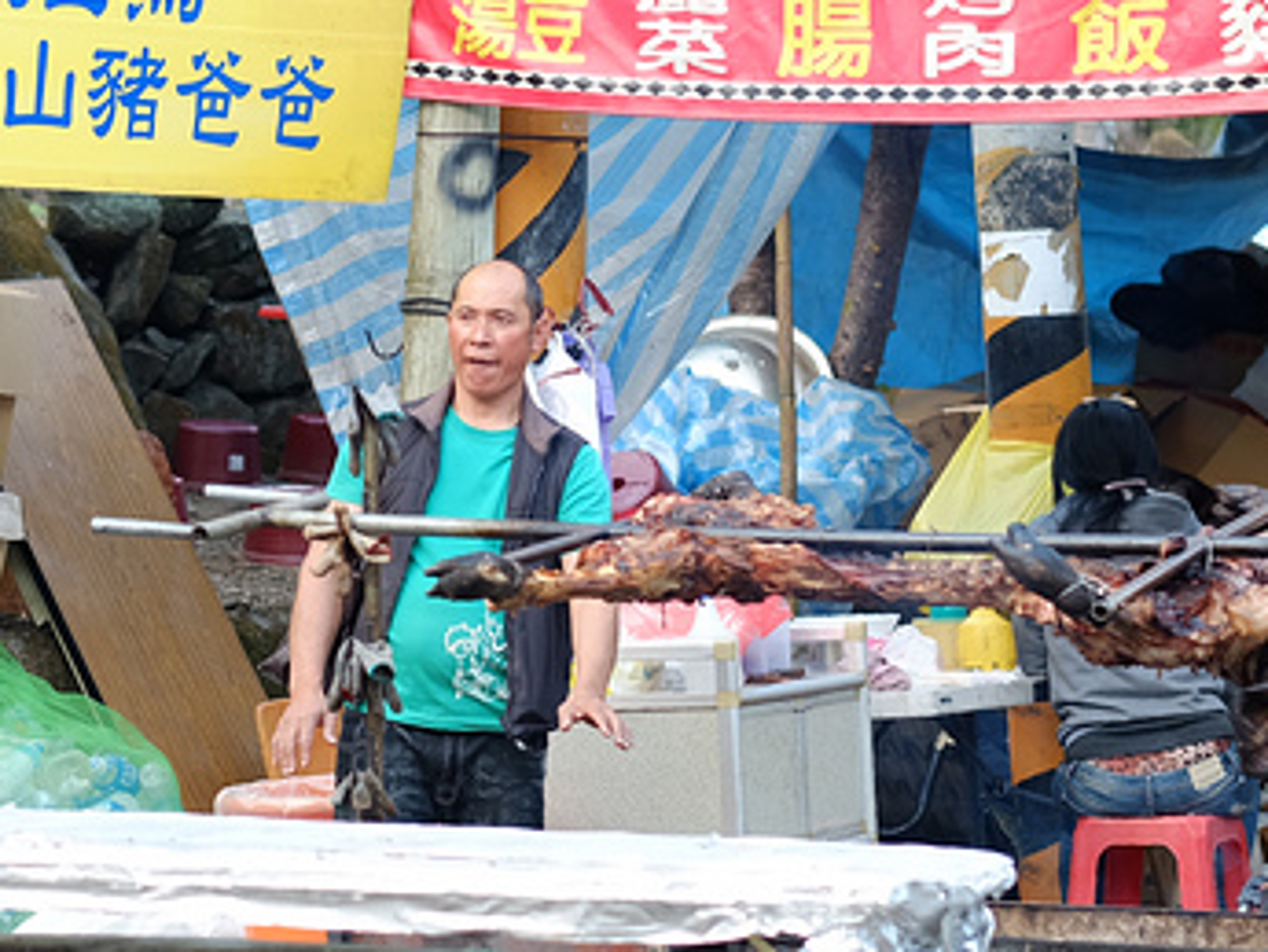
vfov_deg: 7.9
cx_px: 140
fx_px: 6852
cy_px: 395
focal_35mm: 187
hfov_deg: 10.5
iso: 200
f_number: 2
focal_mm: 56
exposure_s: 1/250
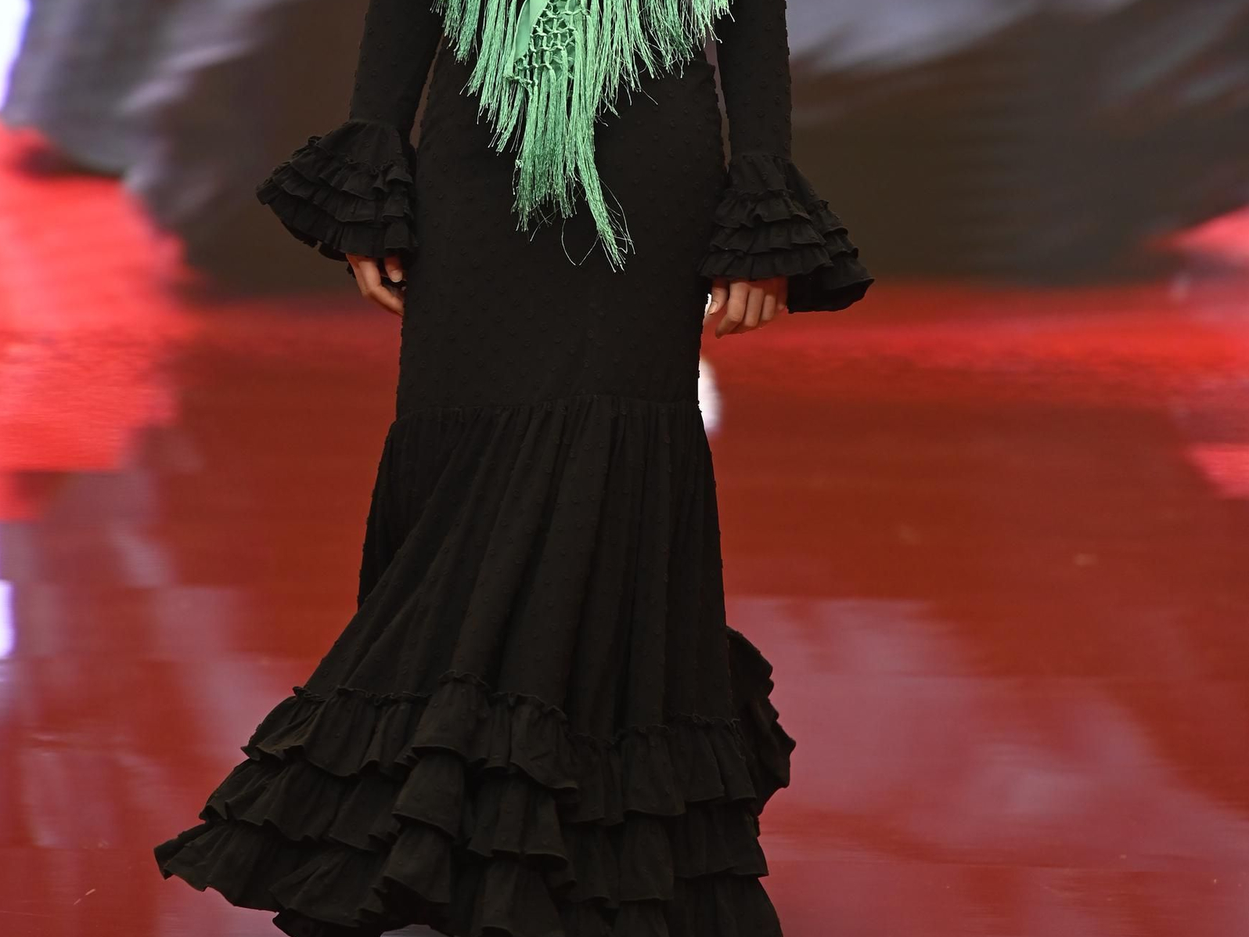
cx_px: 624
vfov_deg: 7.1
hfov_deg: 9.4
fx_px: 7577
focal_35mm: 210
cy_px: 226
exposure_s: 1/800
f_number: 4.5
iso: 1000
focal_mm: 145
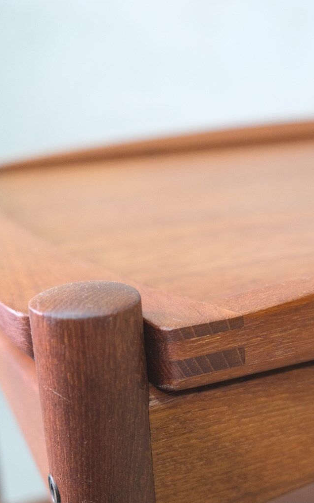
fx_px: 699
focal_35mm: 51
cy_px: 314
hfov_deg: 25.3
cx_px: 193
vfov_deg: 39.3
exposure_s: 1/40
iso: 1600
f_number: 3.2
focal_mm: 26.5
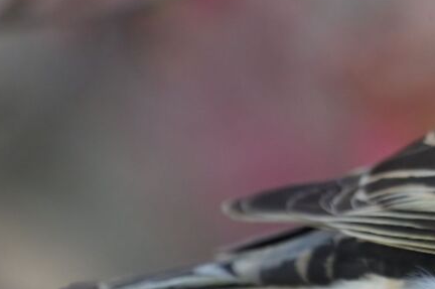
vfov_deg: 0.5
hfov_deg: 0.7
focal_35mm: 2779
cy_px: 48
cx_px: 955
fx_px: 33541
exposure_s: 1/1000
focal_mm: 500
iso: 2200
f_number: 5.6
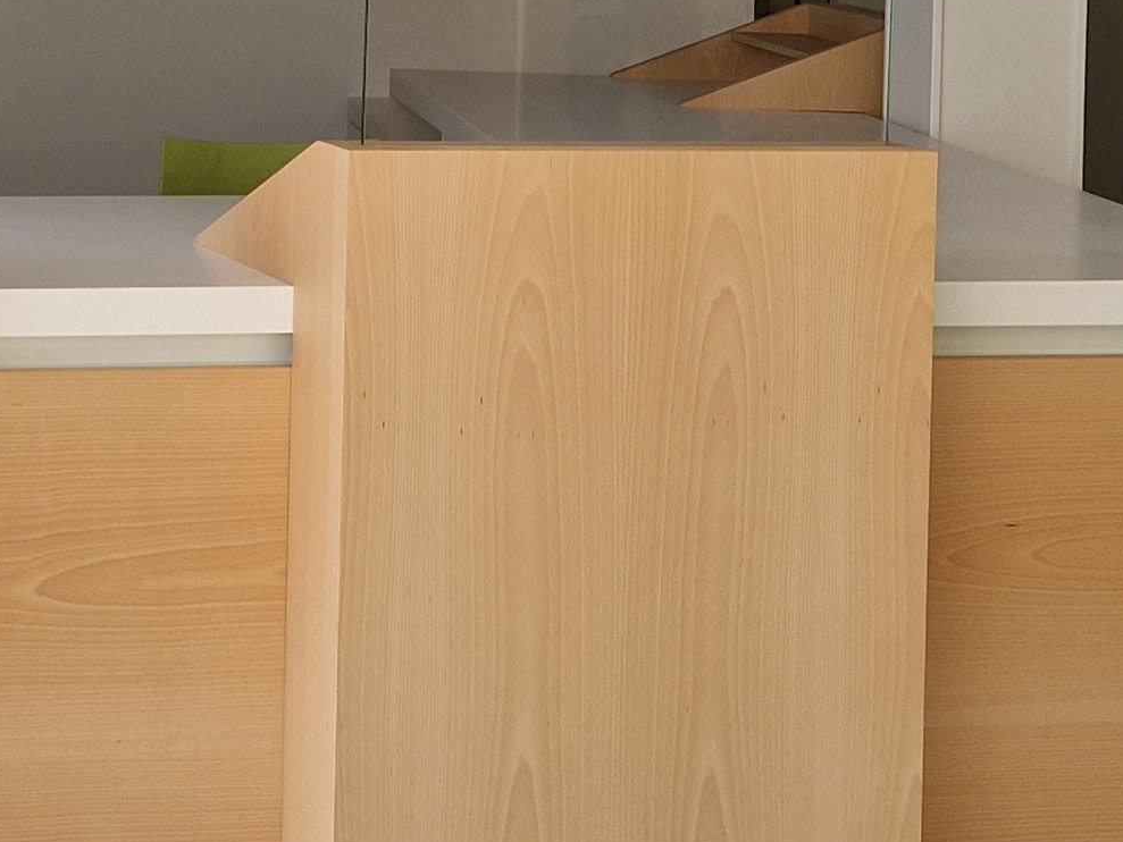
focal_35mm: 93
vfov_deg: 15.5
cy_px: -91
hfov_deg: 20.1
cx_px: -134
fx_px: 3017
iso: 50
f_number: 1.8
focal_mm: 5.4
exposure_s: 1/186
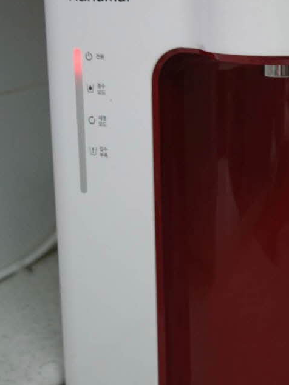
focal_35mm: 72
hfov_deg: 20.3
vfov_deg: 27.0
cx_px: 218
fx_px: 802
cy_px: 175
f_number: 4
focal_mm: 29
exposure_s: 1/50
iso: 800
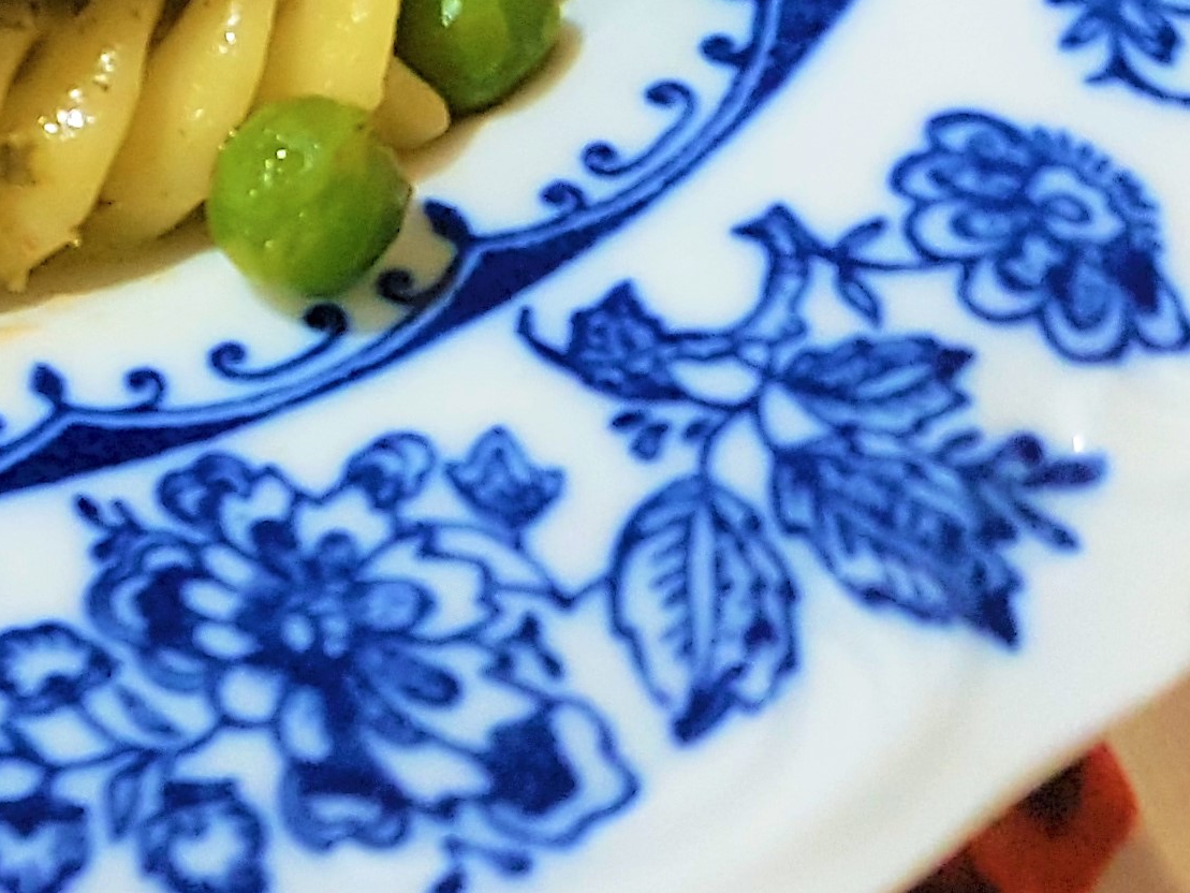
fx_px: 3026
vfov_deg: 15.2
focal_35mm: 88
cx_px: -342
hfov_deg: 20.4
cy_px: -549
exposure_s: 1/33
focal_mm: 4.2
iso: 160
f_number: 1.7
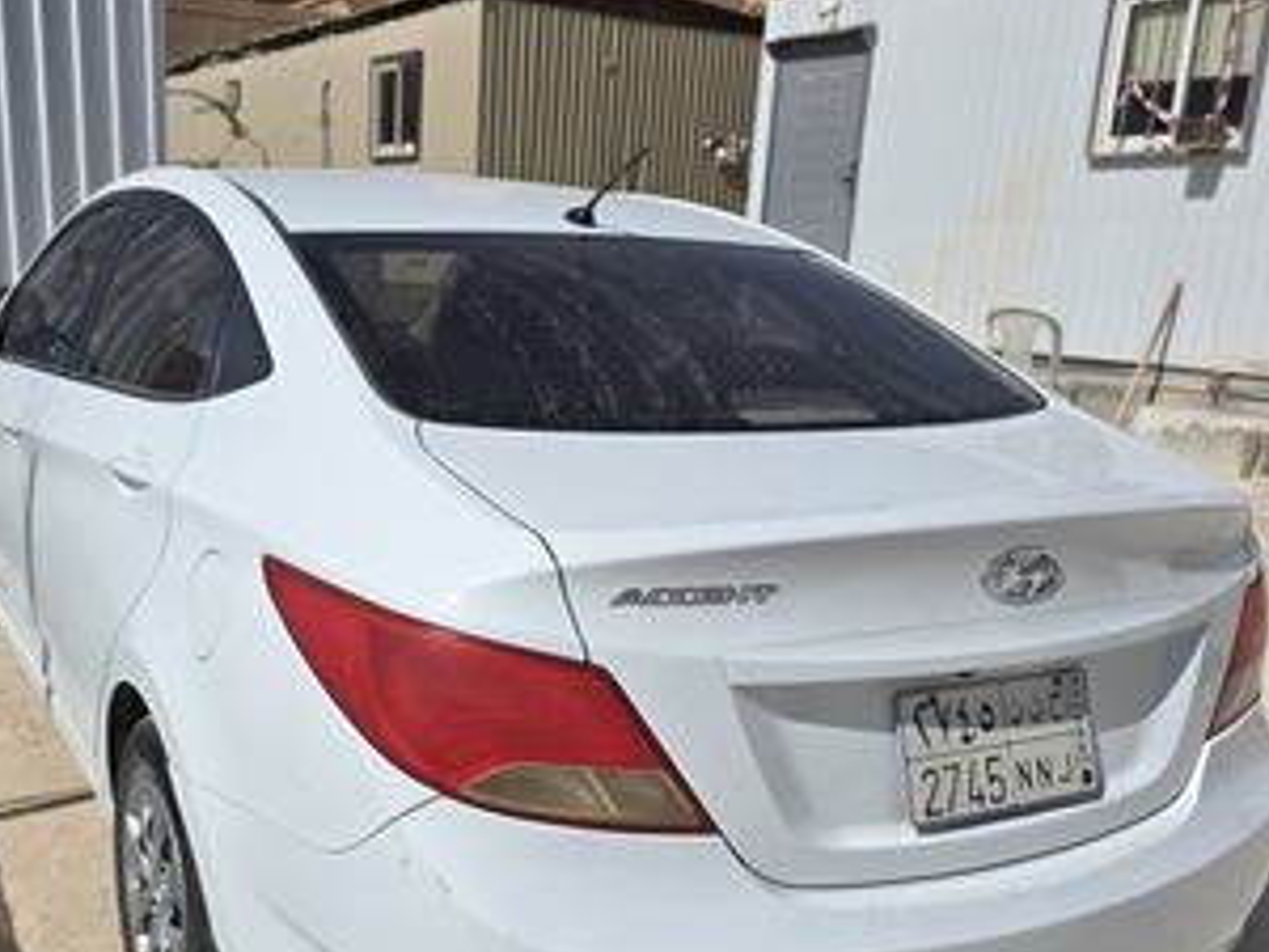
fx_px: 1283
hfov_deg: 51.5
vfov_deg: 40.2
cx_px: 408
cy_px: 637
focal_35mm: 35
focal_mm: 6.3
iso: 12
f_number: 1.7
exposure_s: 1/2607
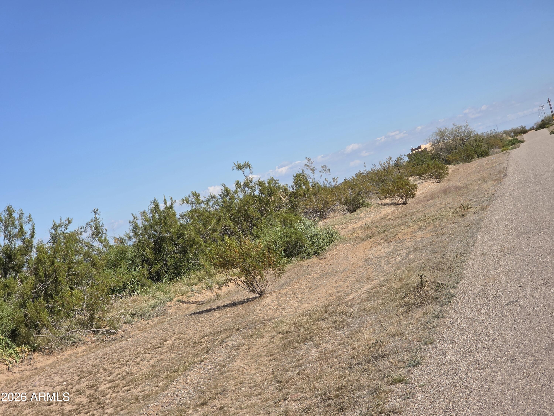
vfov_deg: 21.3
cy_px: 208
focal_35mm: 69
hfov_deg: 28.2
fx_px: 1104
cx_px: 277
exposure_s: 1/3042
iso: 50
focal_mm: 7.9
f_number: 2.4
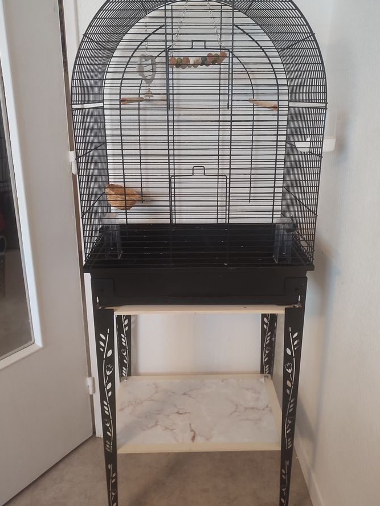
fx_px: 395
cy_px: 226
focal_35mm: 27
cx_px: 195
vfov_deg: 65.1
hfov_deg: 51.4
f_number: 1.89
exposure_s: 1/25
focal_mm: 5.89
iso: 873
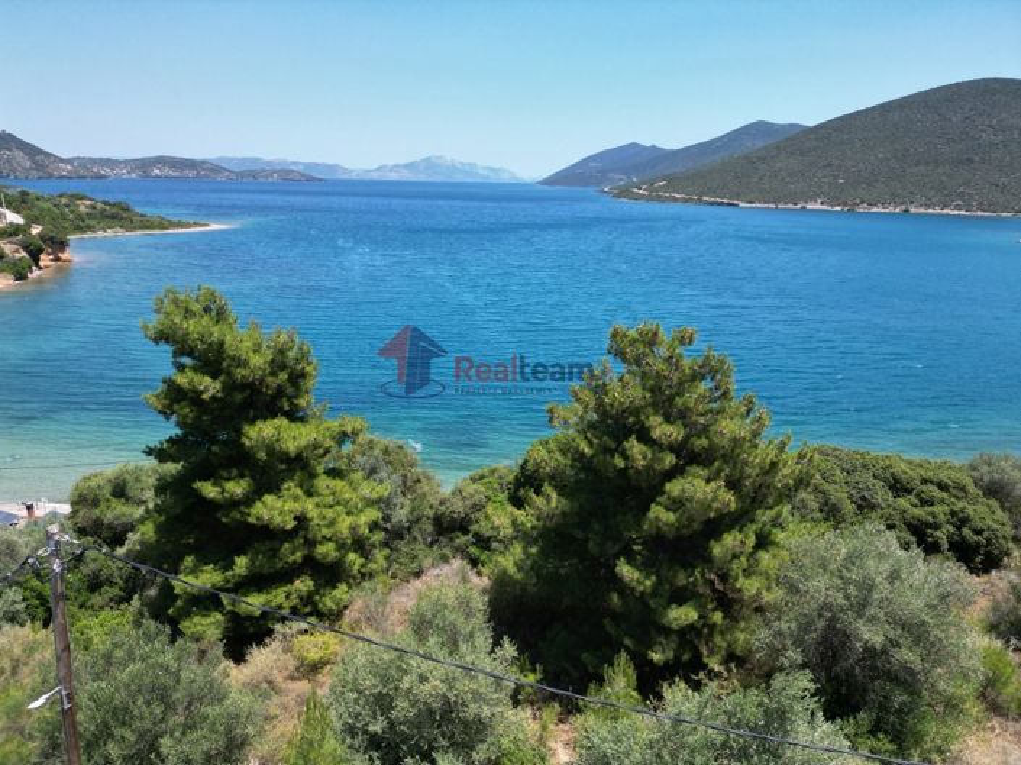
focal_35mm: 24
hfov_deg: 71.6
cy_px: 382
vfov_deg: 56.8
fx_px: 708
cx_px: 510
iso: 130
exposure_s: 1/2000
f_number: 1.7
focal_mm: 6.72
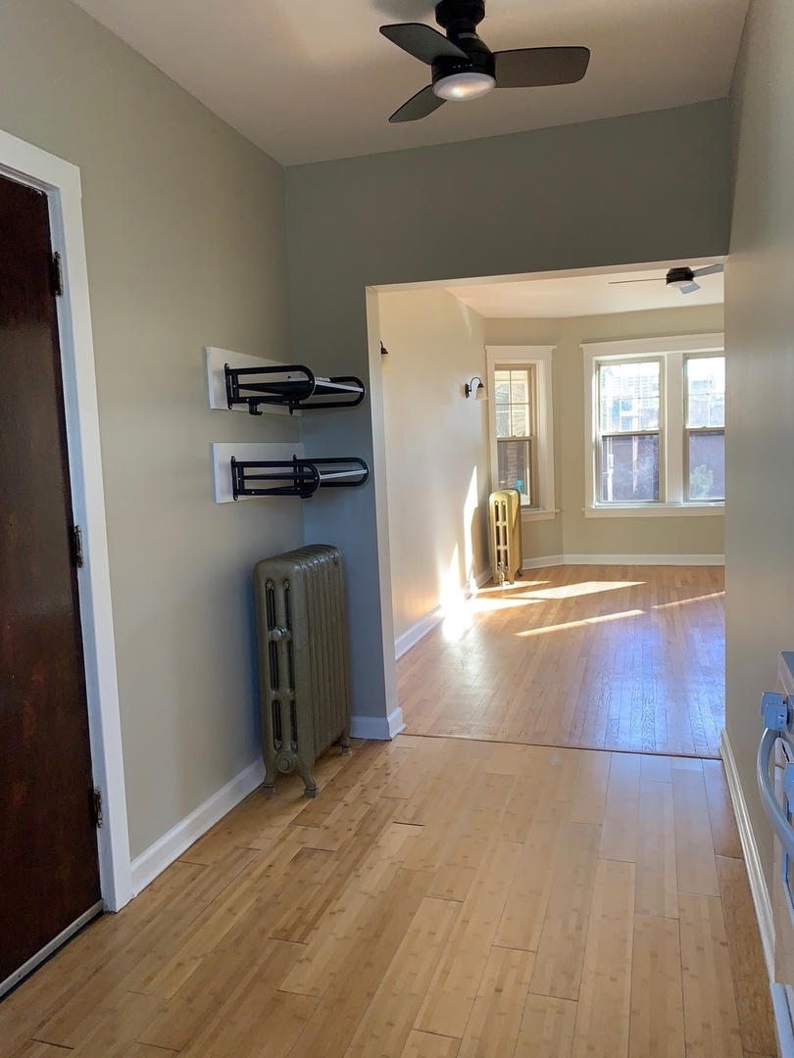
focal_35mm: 26
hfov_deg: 53.1
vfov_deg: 67.3
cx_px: 397
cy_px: 529
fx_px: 795
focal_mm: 4.25
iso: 80
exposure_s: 1/121
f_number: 1.8
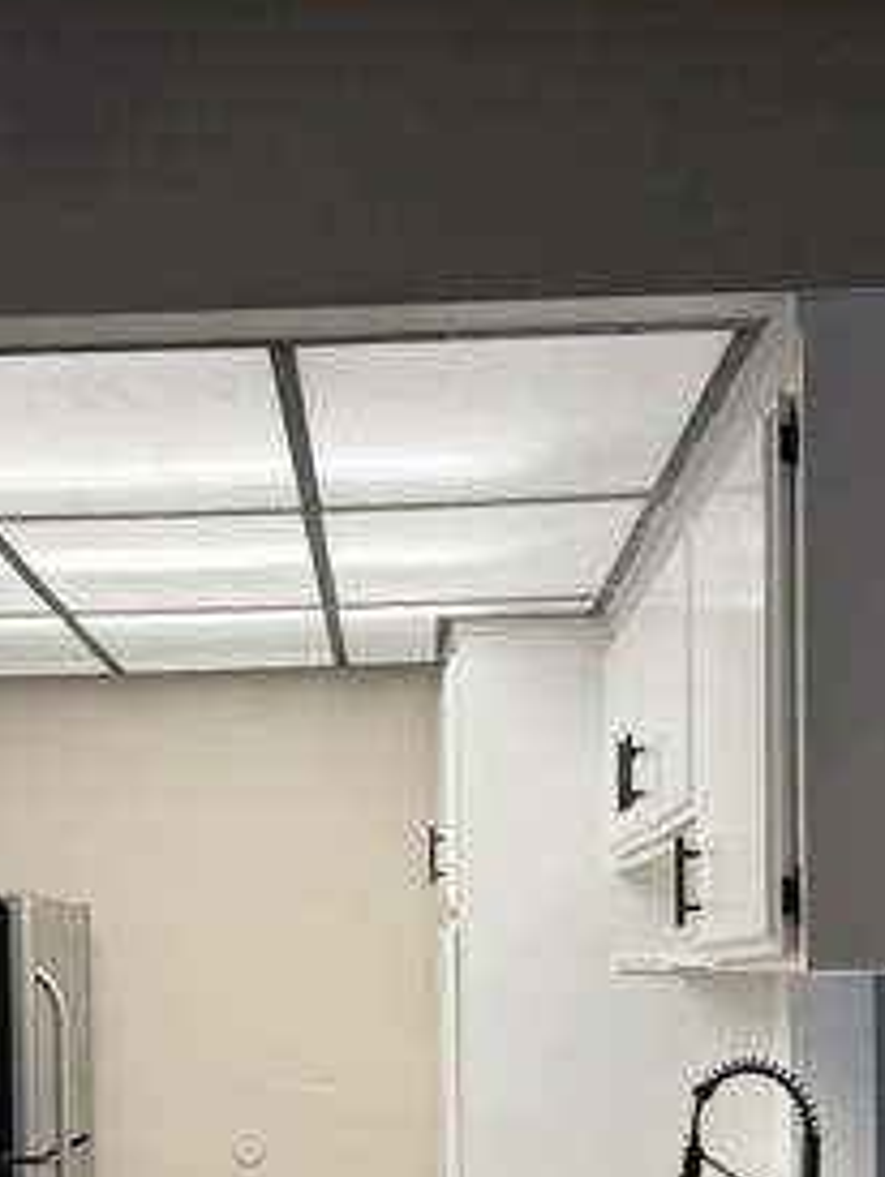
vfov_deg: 33.4
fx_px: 1906
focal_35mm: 56
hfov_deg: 25.6
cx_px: 163
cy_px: 924
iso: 80
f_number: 1.78
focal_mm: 6.76
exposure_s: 1/176
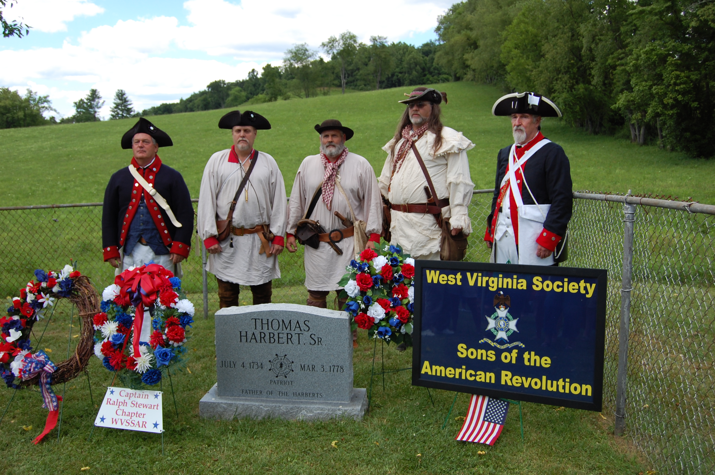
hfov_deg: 55.1
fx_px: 685
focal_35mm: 34
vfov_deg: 38.3
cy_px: 238
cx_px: 358
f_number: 5.6
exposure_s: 1/125
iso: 200
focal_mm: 23
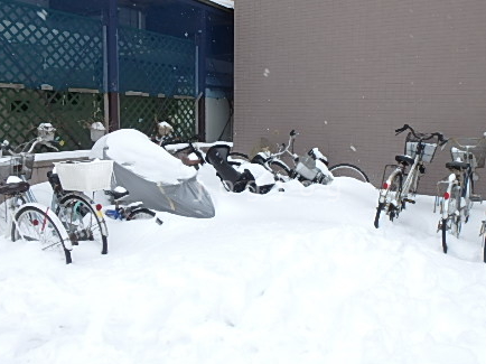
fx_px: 435
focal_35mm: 31
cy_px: 188
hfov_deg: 58.2
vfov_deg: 45.4
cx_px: 270
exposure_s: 1/500
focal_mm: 3.7
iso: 125
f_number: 3.5
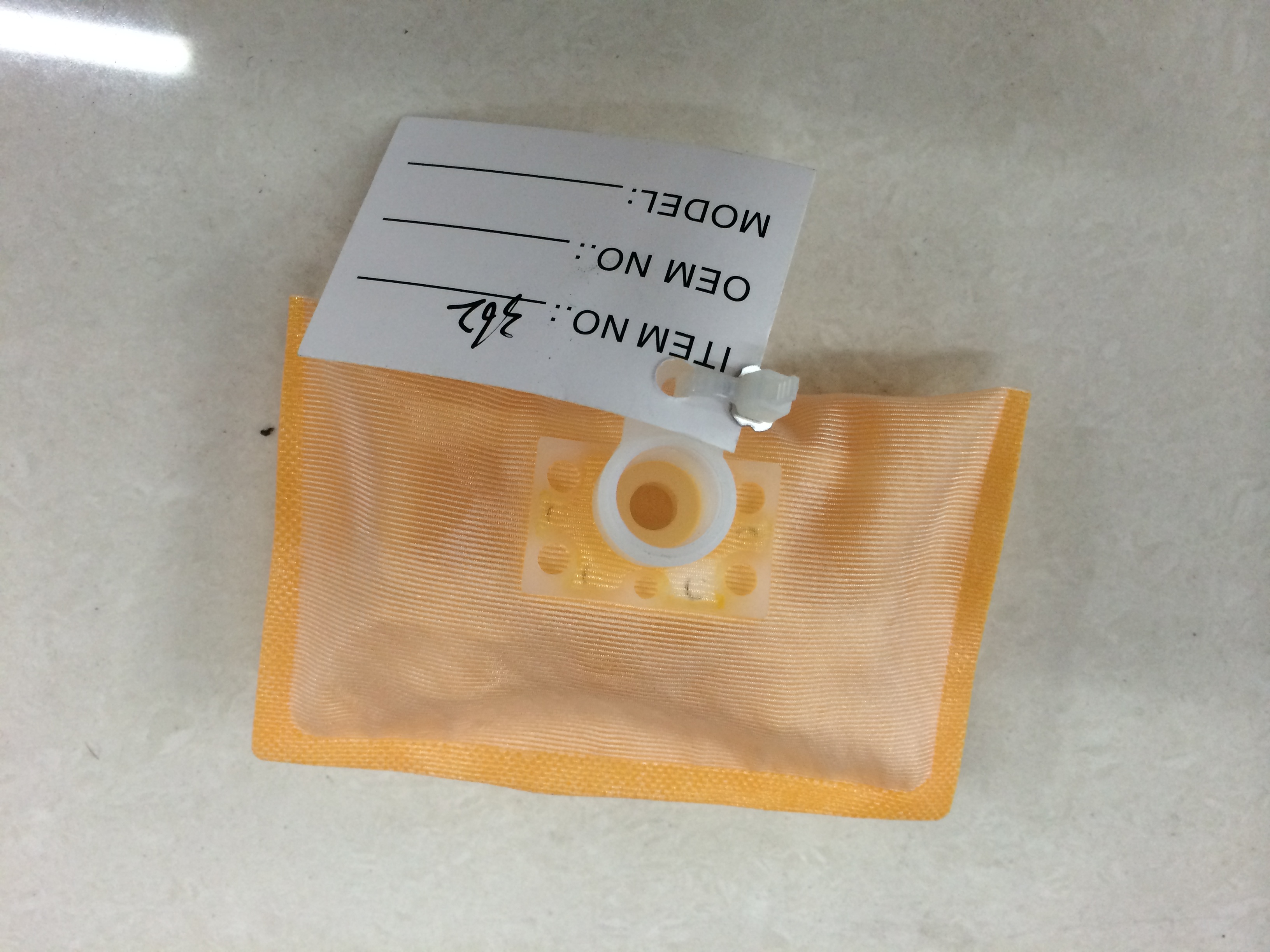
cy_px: 476
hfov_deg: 60.0
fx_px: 1101
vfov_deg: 46.8
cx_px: 635
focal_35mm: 30
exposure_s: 1/33
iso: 80
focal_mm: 4.12
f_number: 2.2
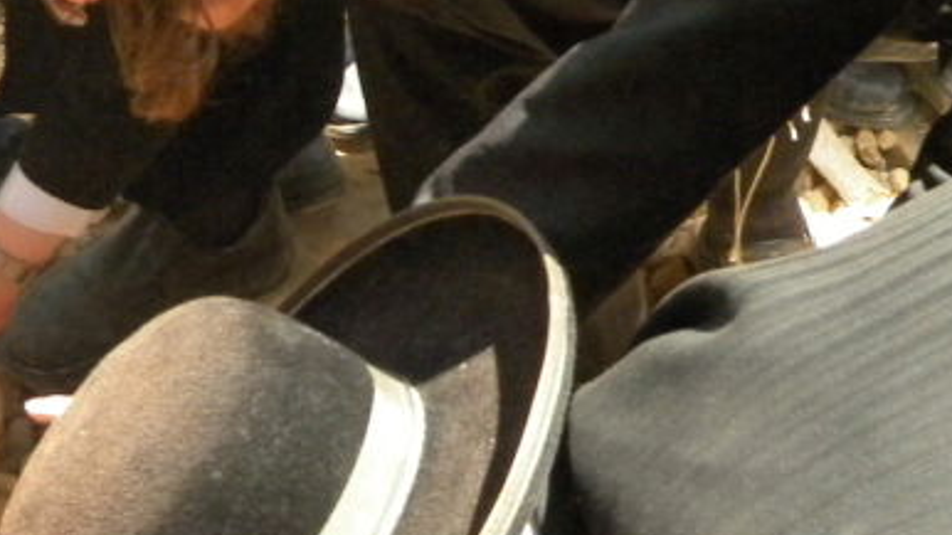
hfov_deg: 19.9
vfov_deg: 11.6
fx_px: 2625
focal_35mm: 104
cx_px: -15
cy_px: 99
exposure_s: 1/500
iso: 397
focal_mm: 6.4
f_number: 3.7
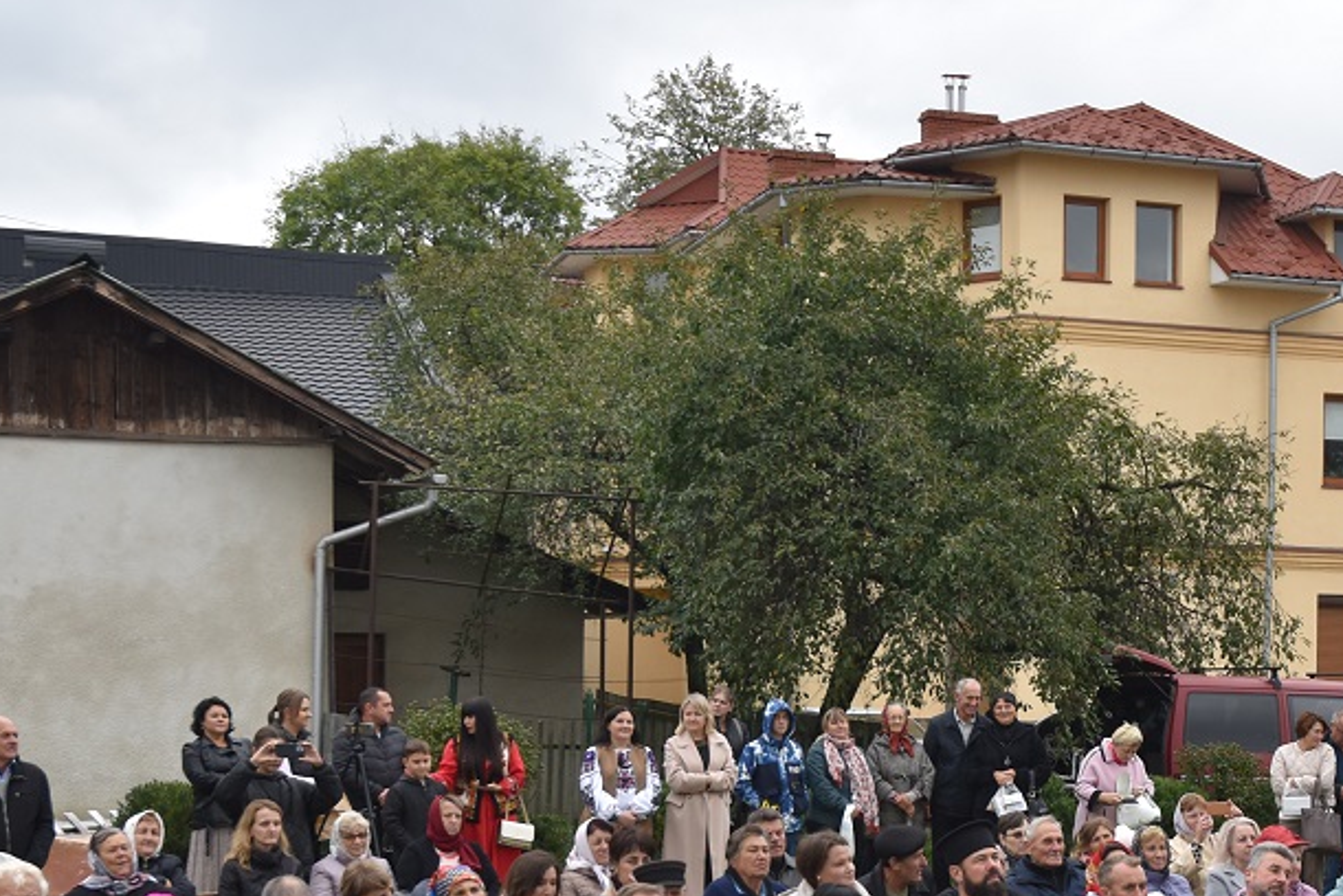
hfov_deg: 31.7
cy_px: 746
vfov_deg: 21.3
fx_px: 2345
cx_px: 914
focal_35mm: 63
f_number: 5.6
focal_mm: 25
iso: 200
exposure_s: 1/250
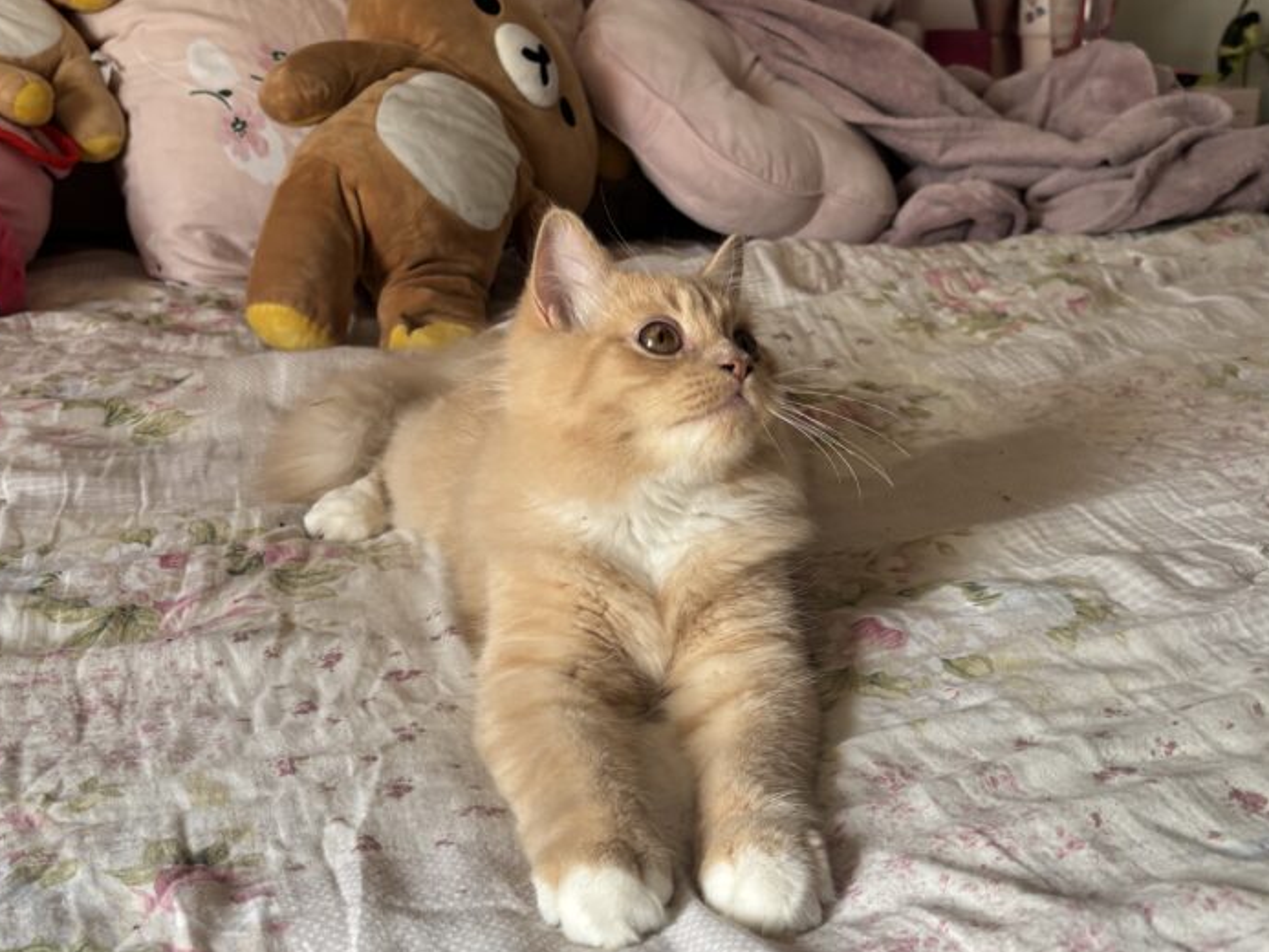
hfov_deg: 59.9
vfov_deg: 46.8
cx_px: 617
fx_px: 1100
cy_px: 447
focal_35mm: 30
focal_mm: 5.96
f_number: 1.6
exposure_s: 1/121
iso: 100
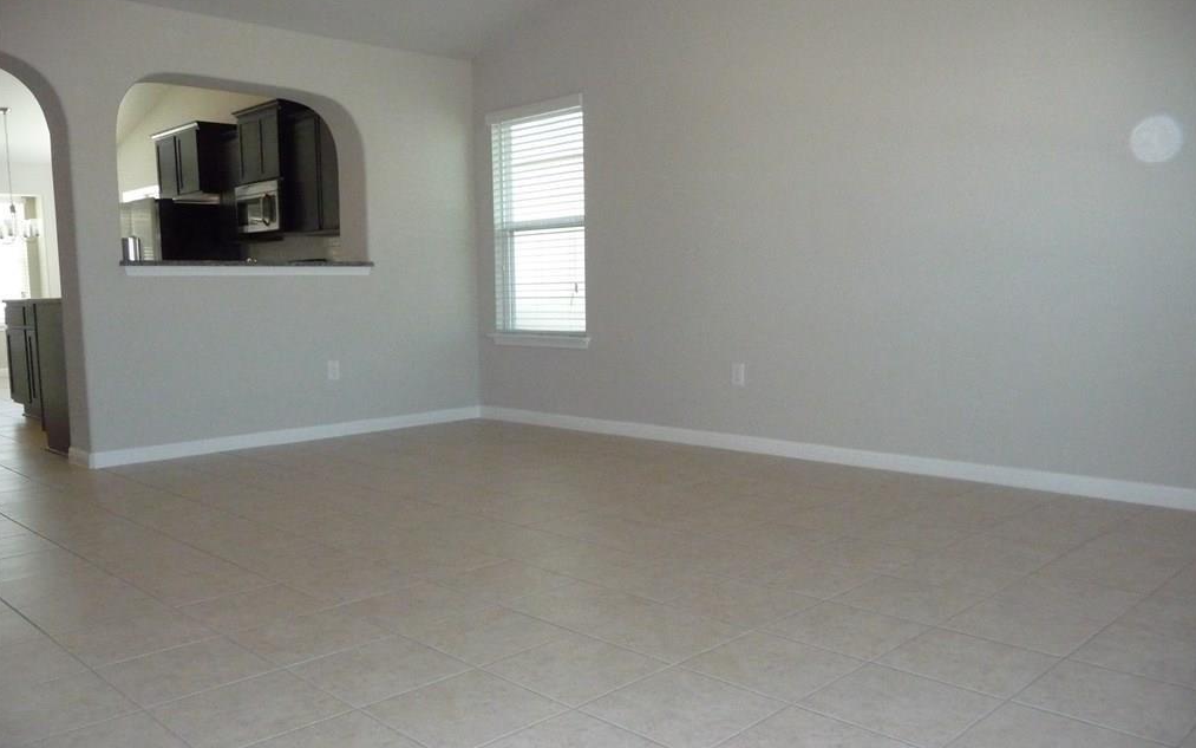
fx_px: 978
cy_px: 408
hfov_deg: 62.9
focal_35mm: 30
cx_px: 597
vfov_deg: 41.8
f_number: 3.3
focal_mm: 4.7
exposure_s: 1/125
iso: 800
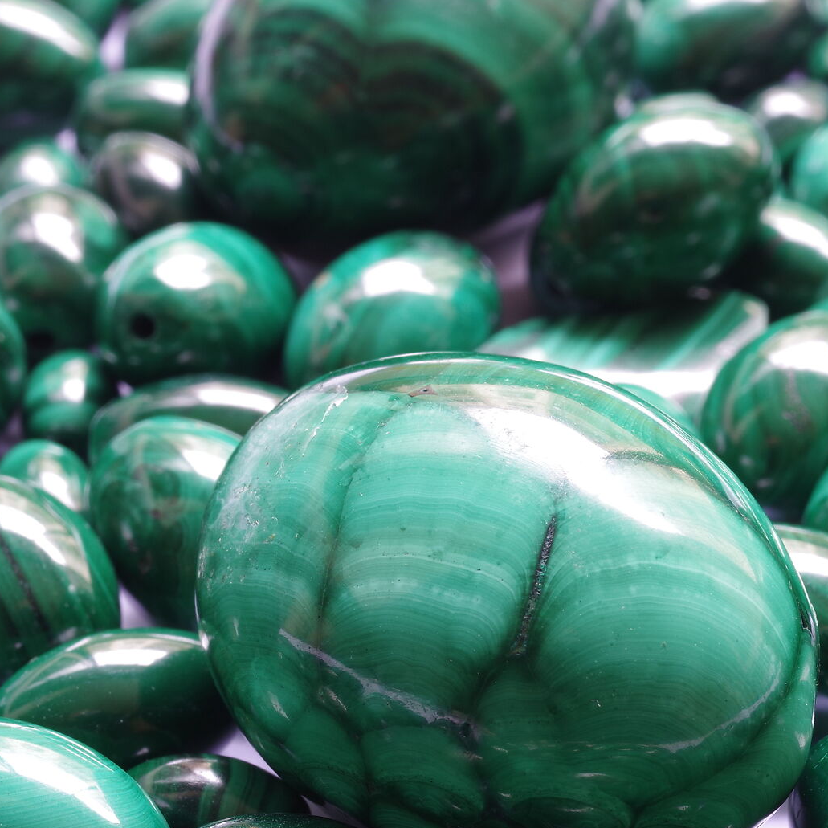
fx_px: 2679
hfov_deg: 17.4
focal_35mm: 99
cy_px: 430
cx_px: 657
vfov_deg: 17.6
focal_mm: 50
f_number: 22
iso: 100
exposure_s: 3
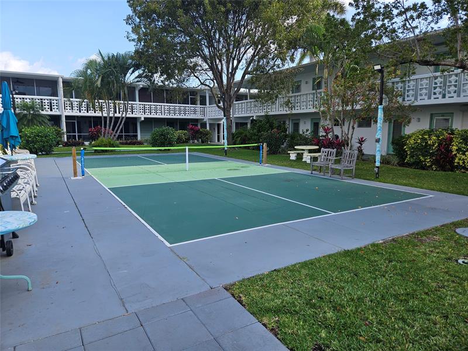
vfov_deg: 58.9
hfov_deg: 73.9
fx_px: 311
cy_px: 176
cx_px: 234
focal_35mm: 23
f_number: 1.8
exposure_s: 1/679
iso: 25
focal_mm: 5.4
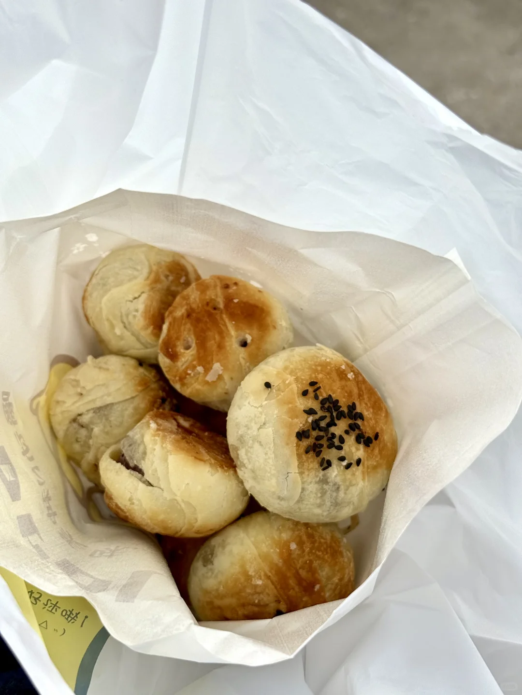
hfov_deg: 30.3
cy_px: 348
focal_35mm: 48
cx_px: 261
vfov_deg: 39.7
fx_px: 965
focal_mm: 6.76
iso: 64
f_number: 1.78
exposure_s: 1/1203
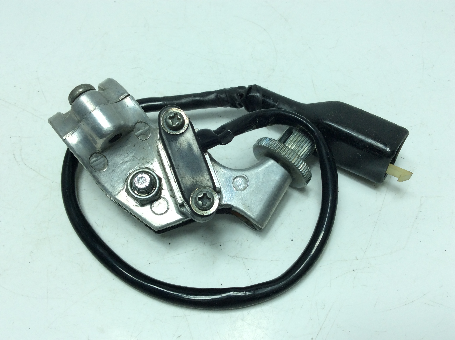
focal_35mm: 32
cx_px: 228
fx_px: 420
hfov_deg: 56.9
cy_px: 170
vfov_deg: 44.1
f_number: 2.4
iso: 32
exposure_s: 1/436
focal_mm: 3.3
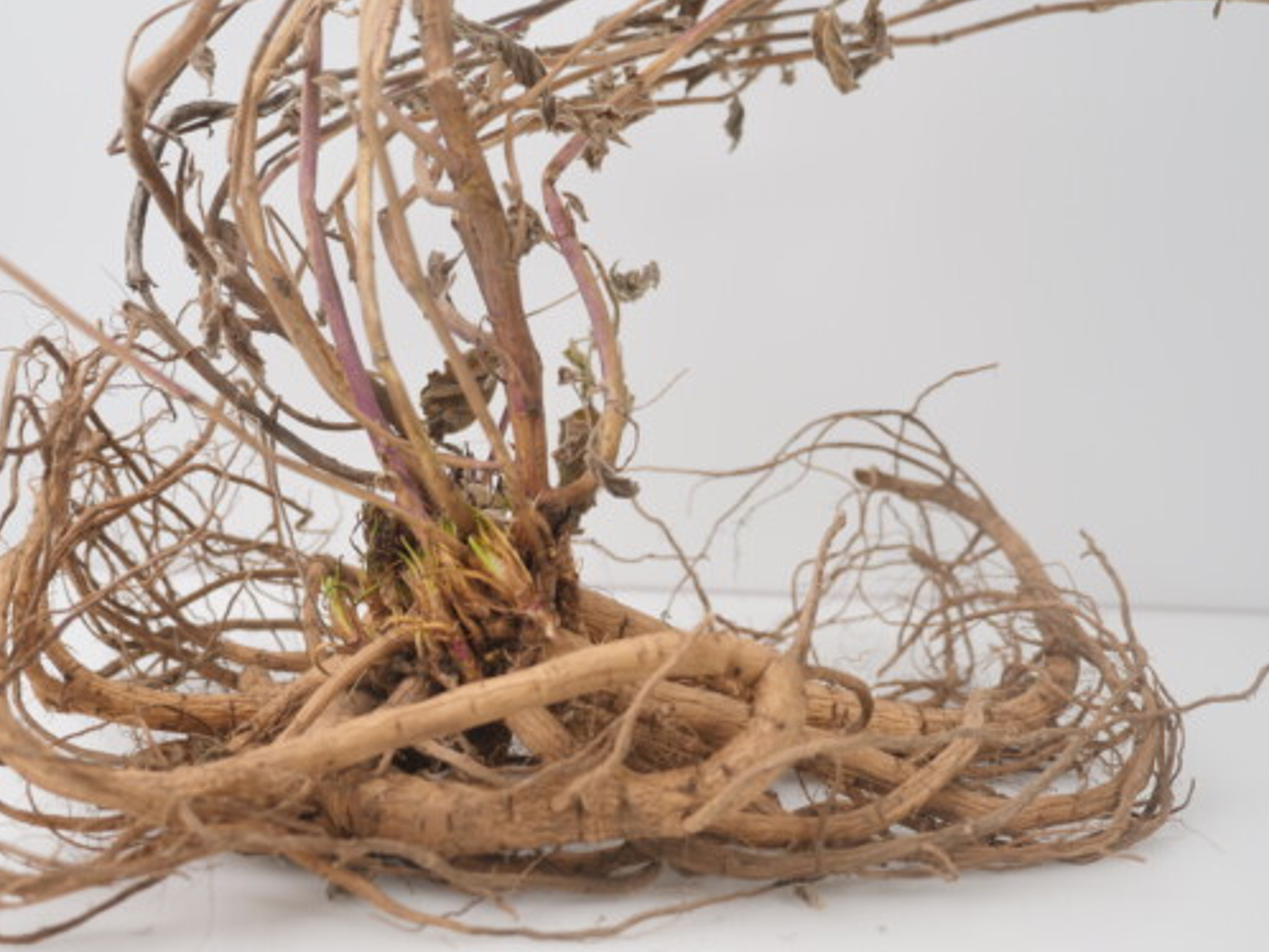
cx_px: 581
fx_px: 1540
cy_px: 521
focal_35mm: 42
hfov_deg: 44.7
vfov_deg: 34.4
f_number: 2.8
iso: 200
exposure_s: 1/100
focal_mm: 19
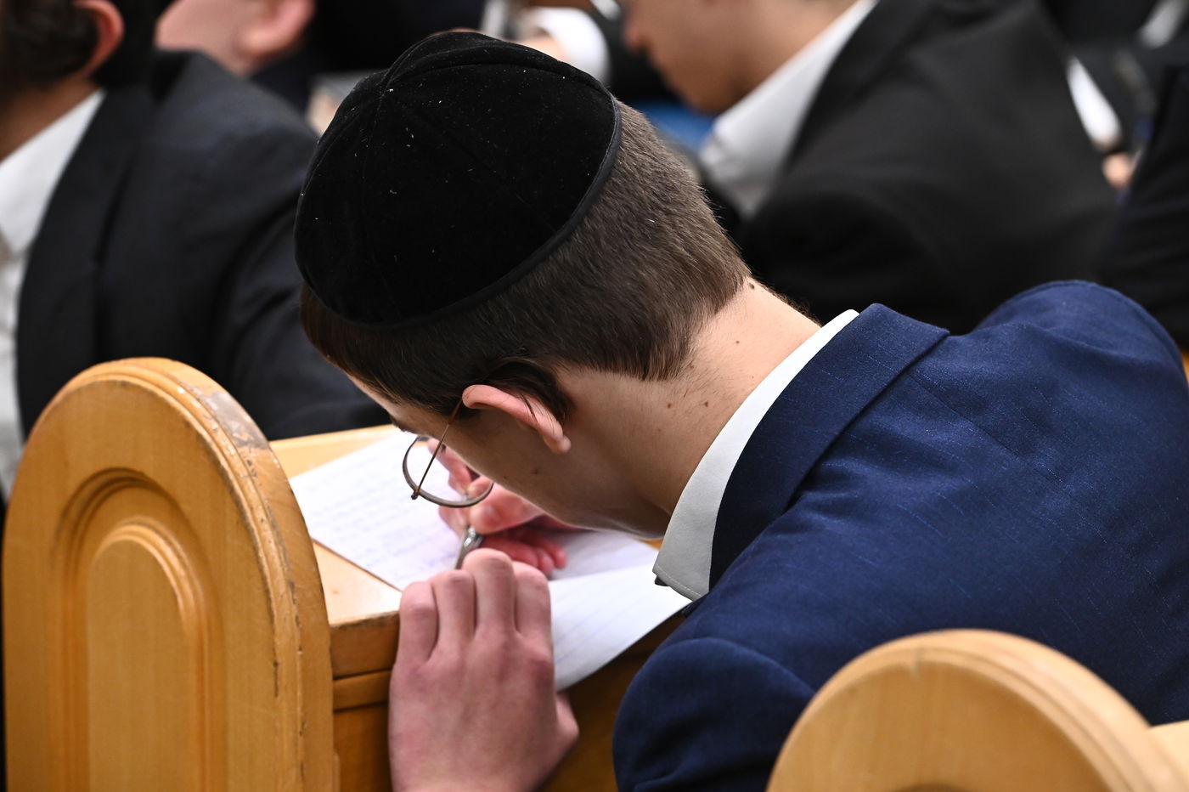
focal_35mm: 135
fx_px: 4456
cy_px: 396
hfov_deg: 15.2
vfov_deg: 10.2
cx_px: 594
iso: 3200
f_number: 6.3
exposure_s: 1/200
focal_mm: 135
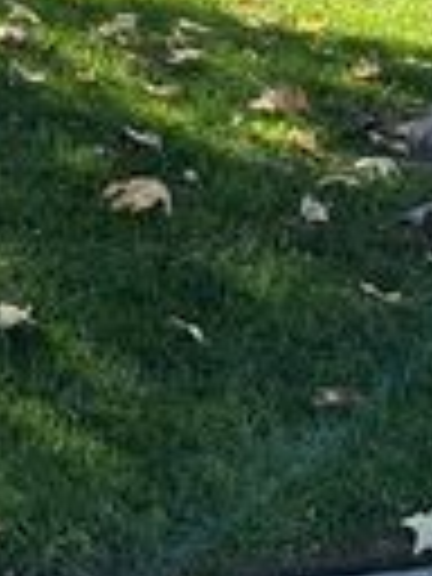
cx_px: -580
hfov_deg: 9.8
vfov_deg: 13.0
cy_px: -502
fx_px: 2246
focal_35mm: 135
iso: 50
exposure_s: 1/1468
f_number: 1.5
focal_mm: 5.7
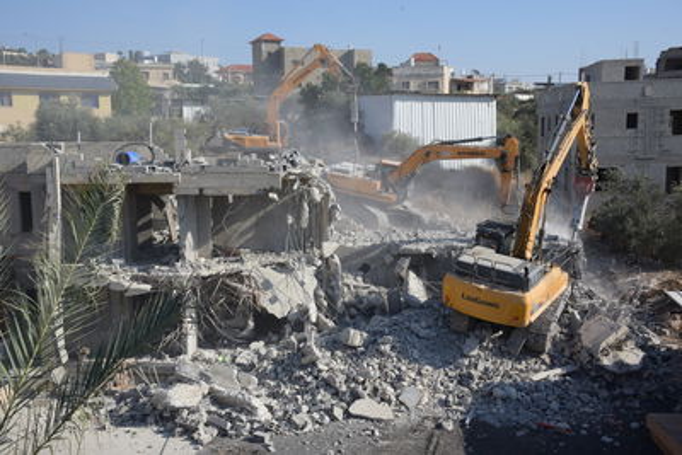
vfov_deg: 33.4
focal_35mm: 40
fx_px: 758
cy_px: 228
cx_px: 341
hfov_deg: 48.4
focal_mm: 40
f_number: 16
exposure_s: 1/160
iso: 160
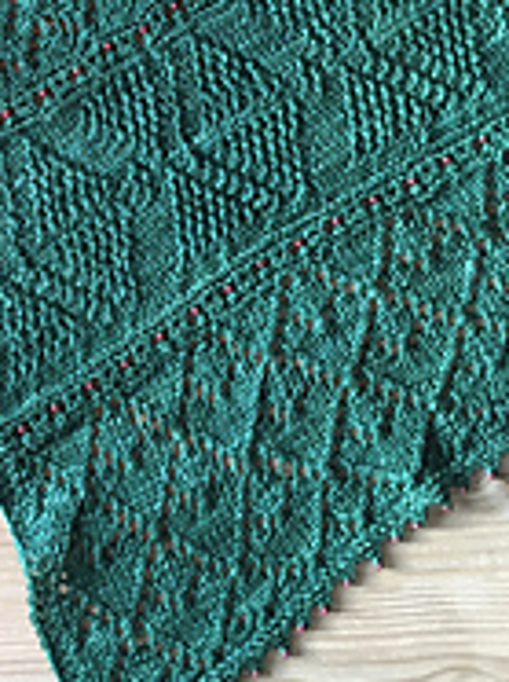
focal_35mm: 78
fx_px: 1533
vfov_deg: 23.7
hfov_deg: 17.6
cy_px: -33
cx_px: -156
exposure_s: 1/33
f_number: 2.2
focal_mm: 4.15
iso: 50
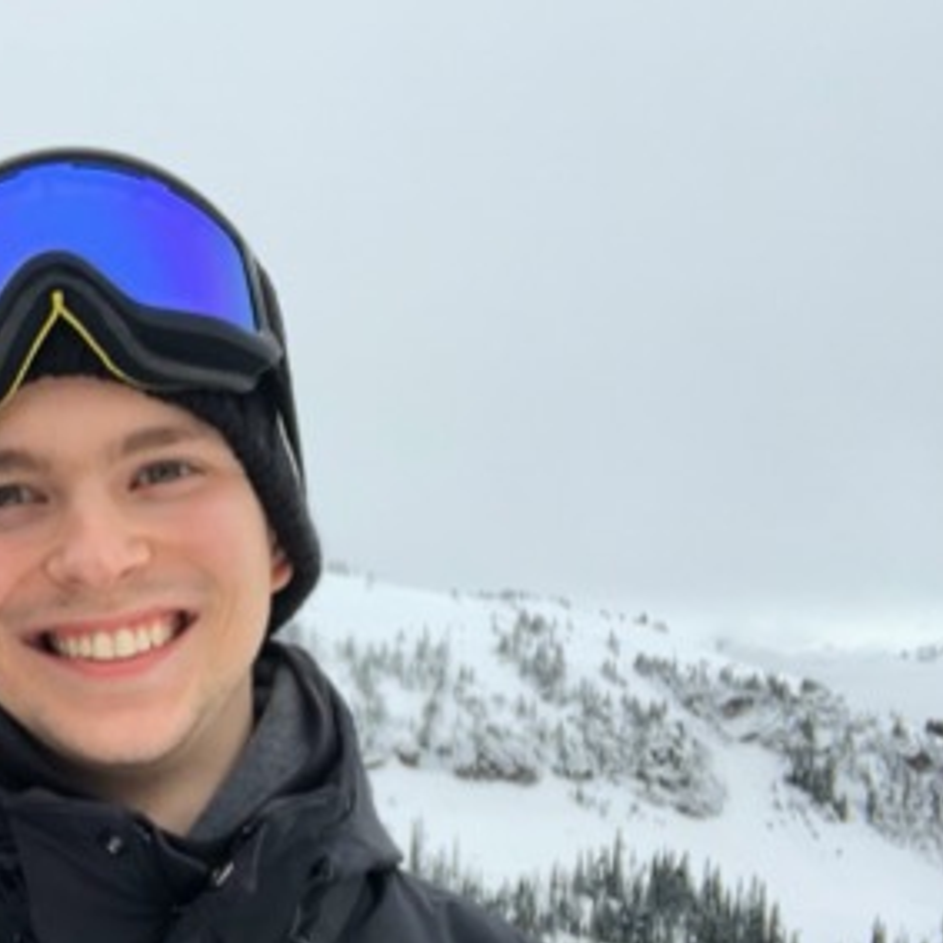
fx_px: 1973
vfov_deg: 26.3
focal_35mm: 64
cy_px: 770
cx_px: -23
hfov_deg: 25.4
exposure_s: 1/122
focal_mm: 2.87
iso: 20
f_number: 2.2
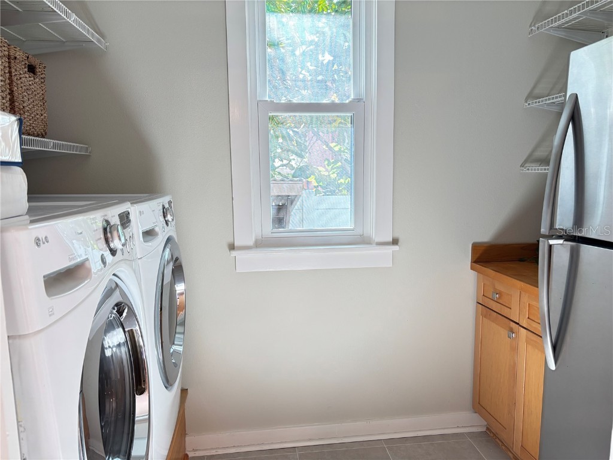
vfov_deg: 53.1
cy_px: 230
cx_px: 306
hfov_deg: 67.3
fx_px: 460
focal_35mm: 26
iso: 160
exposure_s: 1/60
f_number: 1.6
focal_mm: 5.96
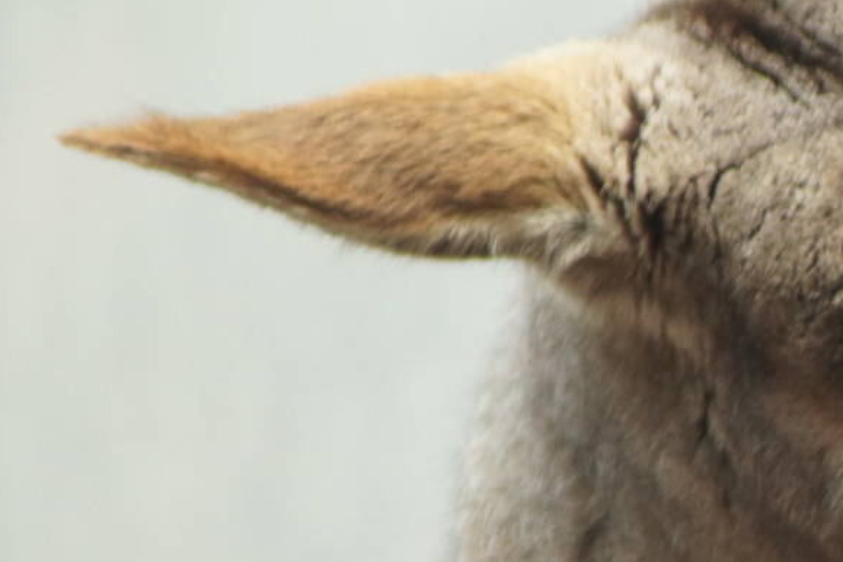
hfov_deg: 1.7
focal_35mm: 1243
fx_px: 29105
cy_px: 553
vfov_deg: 1.1
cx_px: 1125
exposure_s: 1/250
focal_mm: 300
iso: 800
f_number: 5.6
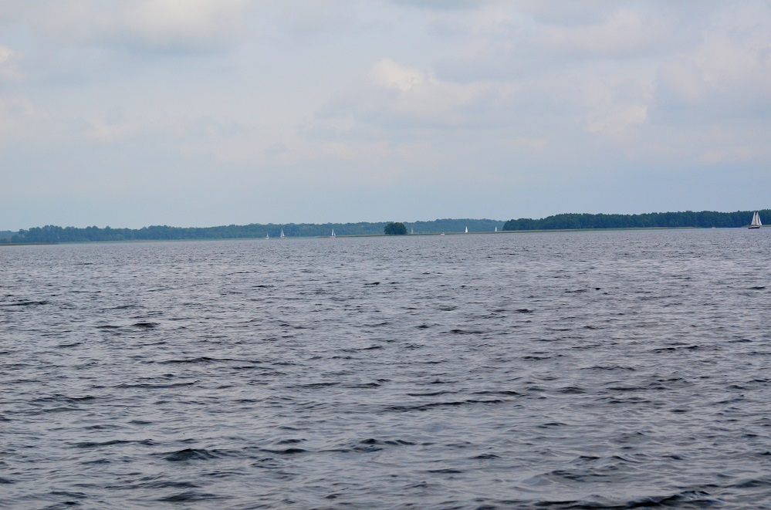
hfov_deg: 19.5
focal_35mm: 105
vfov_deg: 13.0
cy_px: 255
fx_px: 2243
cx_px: 386
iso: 900
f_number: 4.5
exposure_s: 1/8000
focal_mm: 70
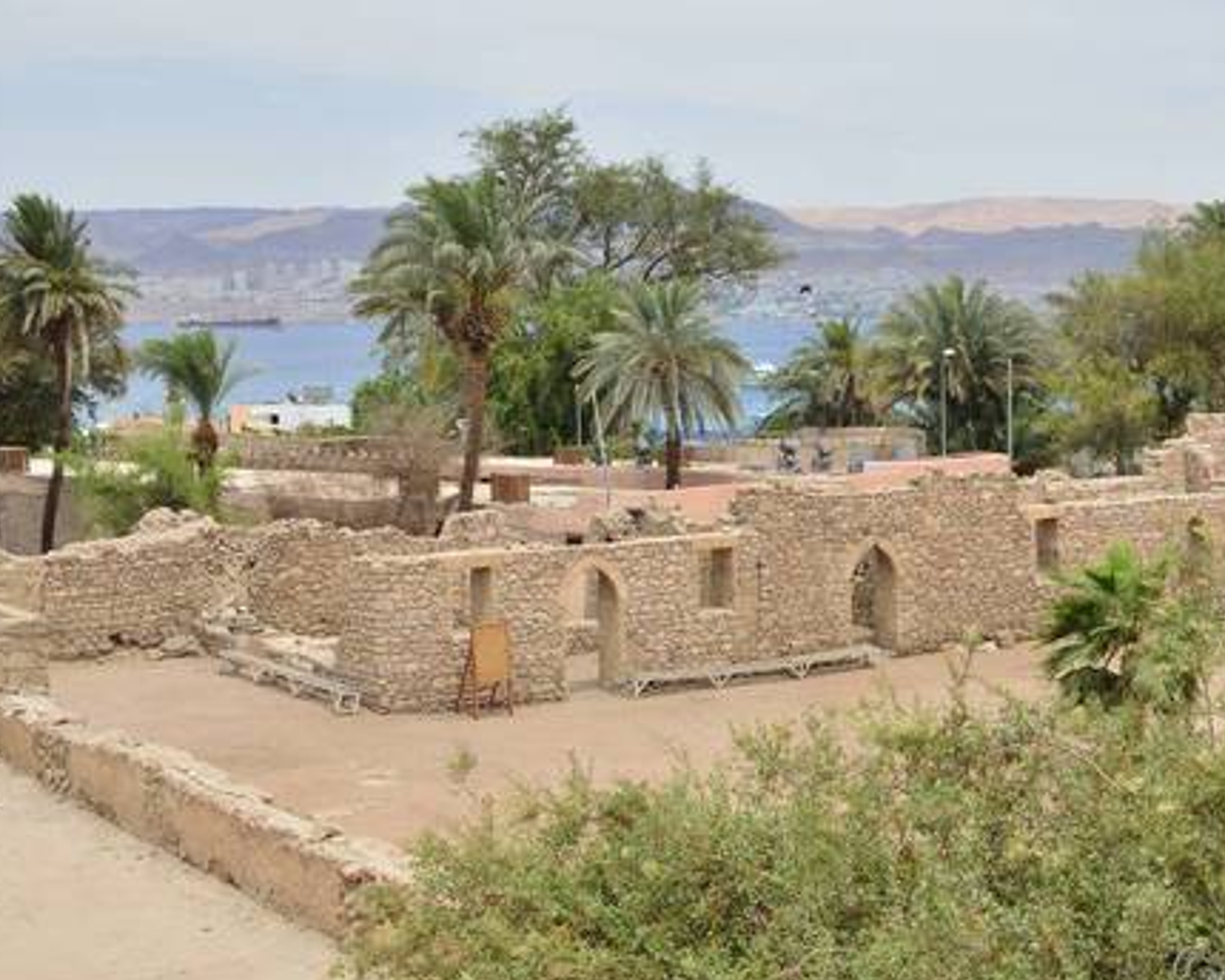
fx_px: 2239
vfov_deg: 24.6
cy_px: 380
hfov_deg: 30.3
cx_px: 840
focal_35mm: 62
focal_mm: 27
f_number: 10
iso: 100
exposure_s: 1/160
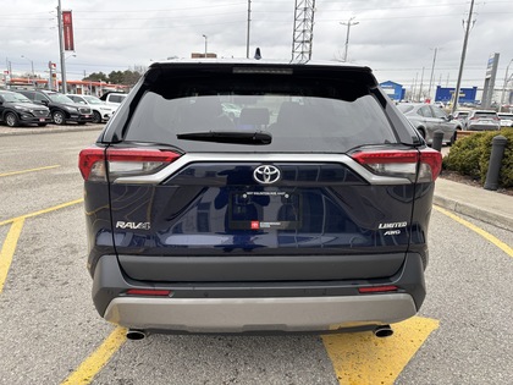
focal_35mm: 26
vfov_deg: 53.1
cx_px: 256
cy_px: 192
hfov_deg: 67.3
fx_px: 385
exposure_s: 1/488
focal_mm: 5.96
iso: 50
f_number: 1.6
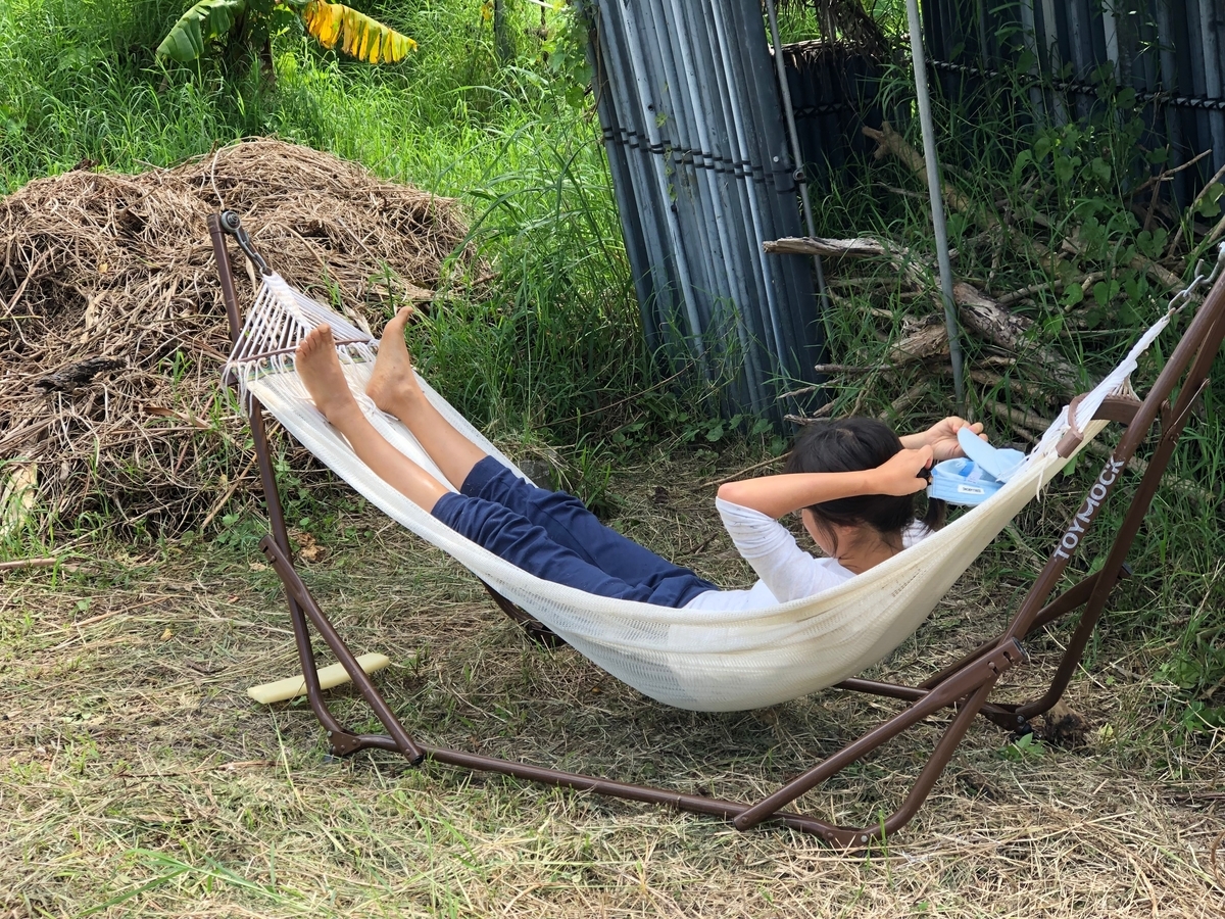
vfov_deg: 25.7
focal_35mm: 57
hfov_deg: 33.8
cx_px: 612
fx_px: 2017
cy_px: 460
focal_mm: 6.6
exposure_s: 1/139
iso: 20
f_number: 2.8
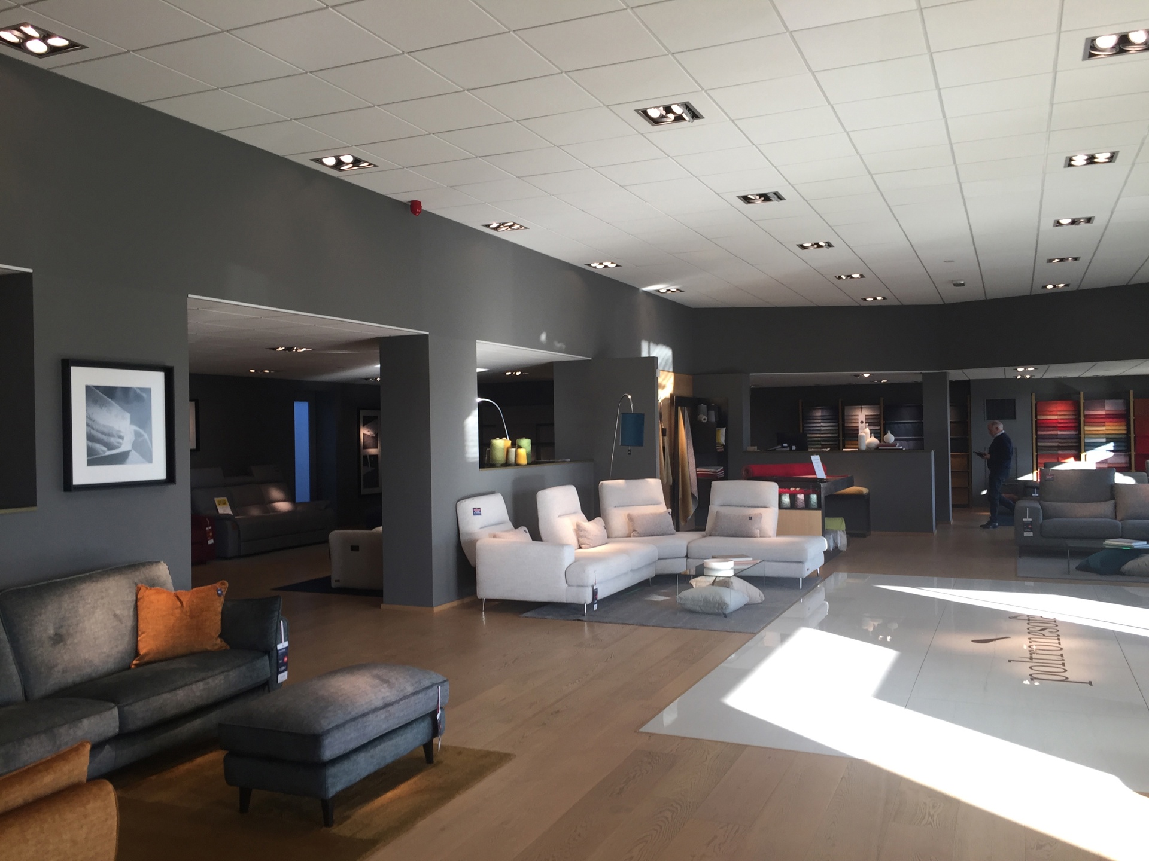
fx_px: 963
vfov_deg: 48.2
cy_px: 430
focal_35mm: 29
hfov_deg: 61.7
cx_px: 574
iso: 40
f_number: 2.2
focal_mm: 4.15
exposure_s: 1/100
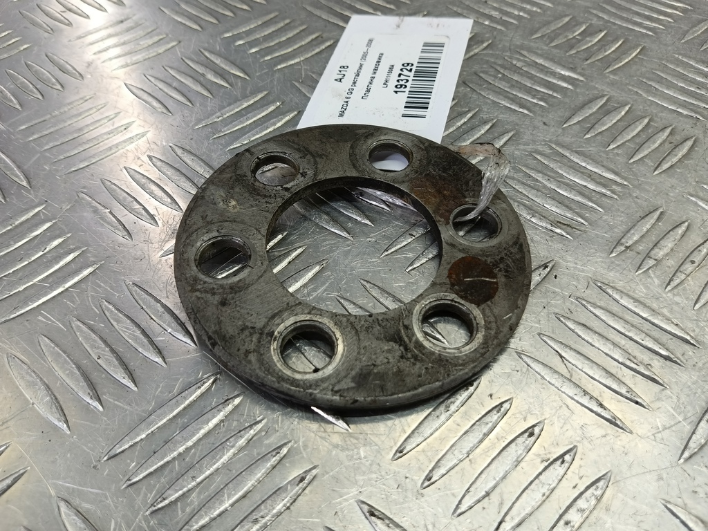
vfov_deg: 58.9
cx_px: 354
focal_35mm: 23
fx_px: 470
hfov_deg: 73.9
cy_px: 266
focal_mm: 4.11
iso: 113
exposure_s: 1/50
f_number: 1.6
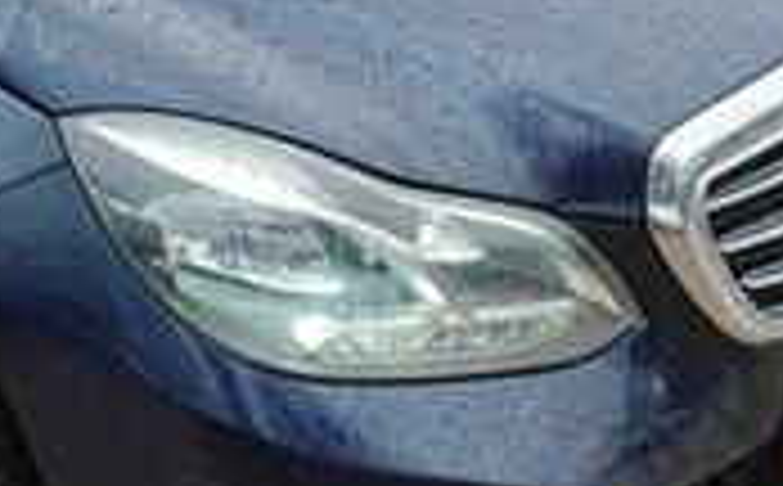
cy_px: -88
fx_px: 1874
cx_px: -198
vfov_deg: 14.3
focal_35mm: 88
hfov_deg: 21.6
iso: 64
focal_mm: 6.06
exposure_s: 1/100
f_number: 1.7
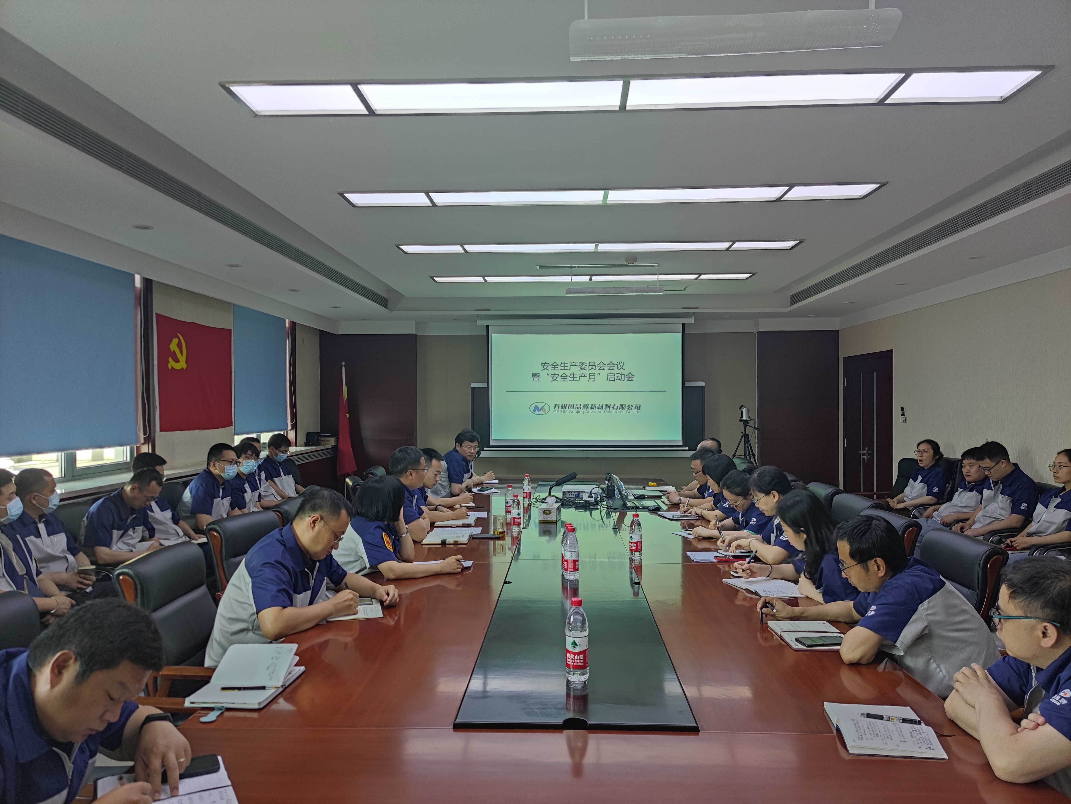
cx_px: 536
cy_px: 402
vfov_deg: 53.1
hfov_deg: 67.3
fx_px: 805
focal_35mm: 26
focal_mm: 5.58
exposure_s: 1/100
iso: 399
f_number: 1.6
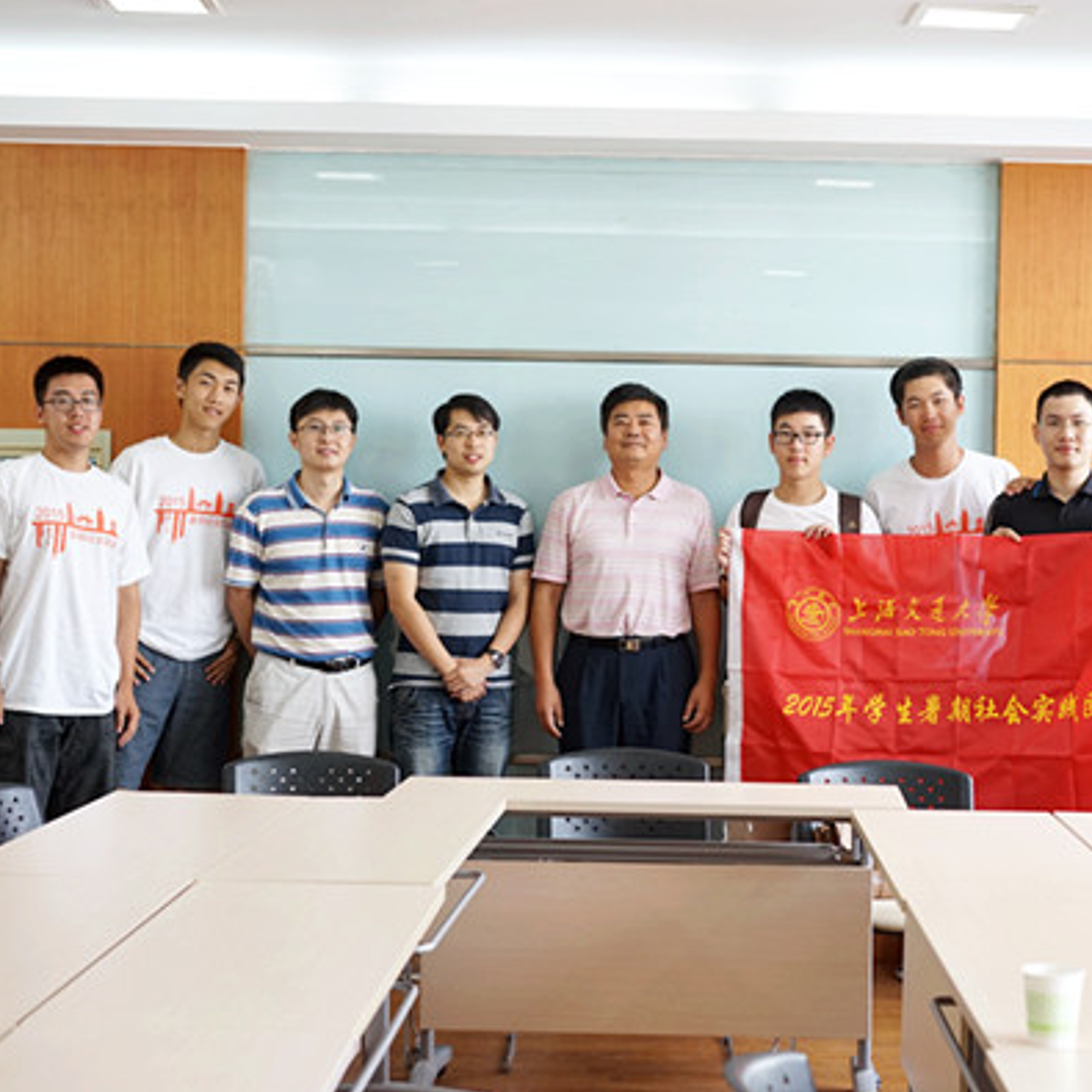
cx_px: 669
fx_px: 2534
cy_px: 546
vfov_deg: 24.3
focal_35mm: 71
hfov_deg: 24.3
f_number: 3.5
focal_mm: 55
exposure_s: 1/80
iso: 640
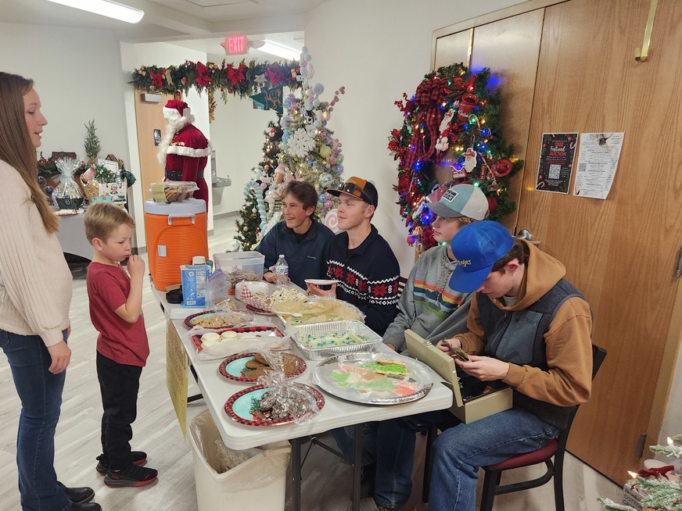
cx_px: 297
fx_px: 532
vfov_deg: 51.2
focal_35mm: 27
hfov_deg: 65.1
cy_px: 294
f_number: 1.8
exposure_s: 1/120
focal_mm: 5.4
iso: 500
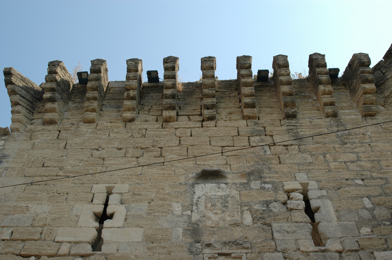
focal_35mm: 42
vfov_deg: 31.8
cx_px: 196
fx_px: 457
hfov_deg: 46.4
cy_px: 130
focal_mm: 28
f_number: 9
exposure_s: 1/320
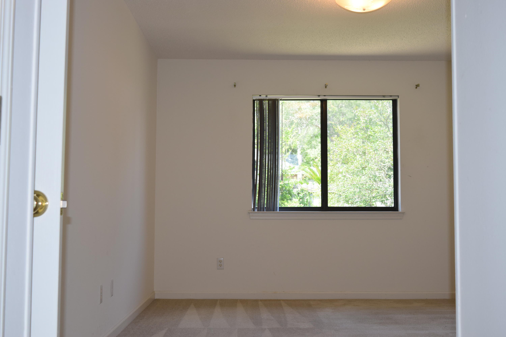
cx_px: 253
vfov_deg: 30.8
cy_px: 168
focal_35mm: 44
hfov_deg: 45.0
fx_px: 611
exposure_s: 1/125
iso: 450
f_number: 5.6
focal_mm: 29
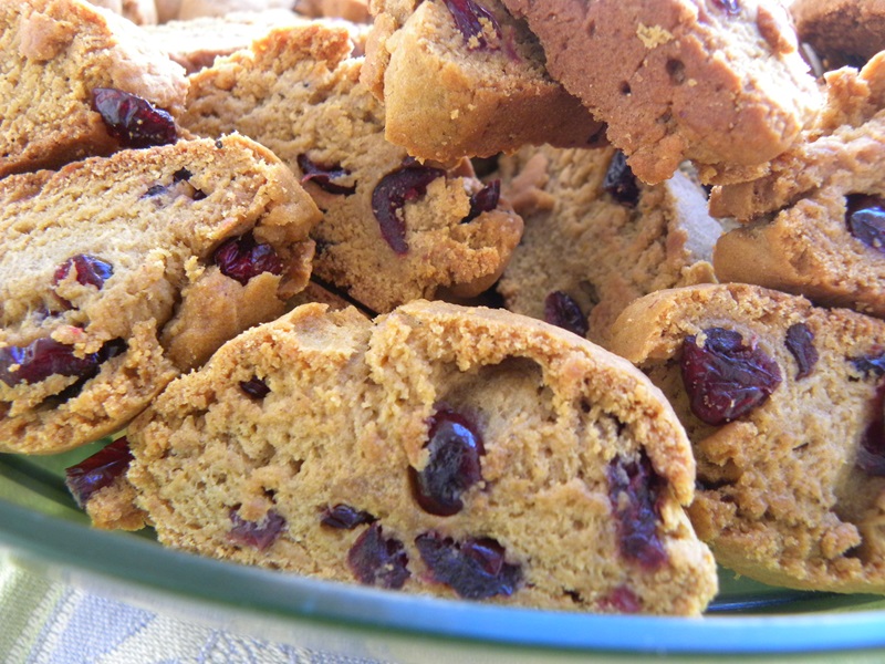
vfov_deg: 48.2
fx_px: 741
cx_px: 442
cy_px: 332
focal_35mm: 29
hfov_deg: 61.7
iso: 217
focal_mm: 5.2
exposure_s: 1/63.3
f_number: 2.8
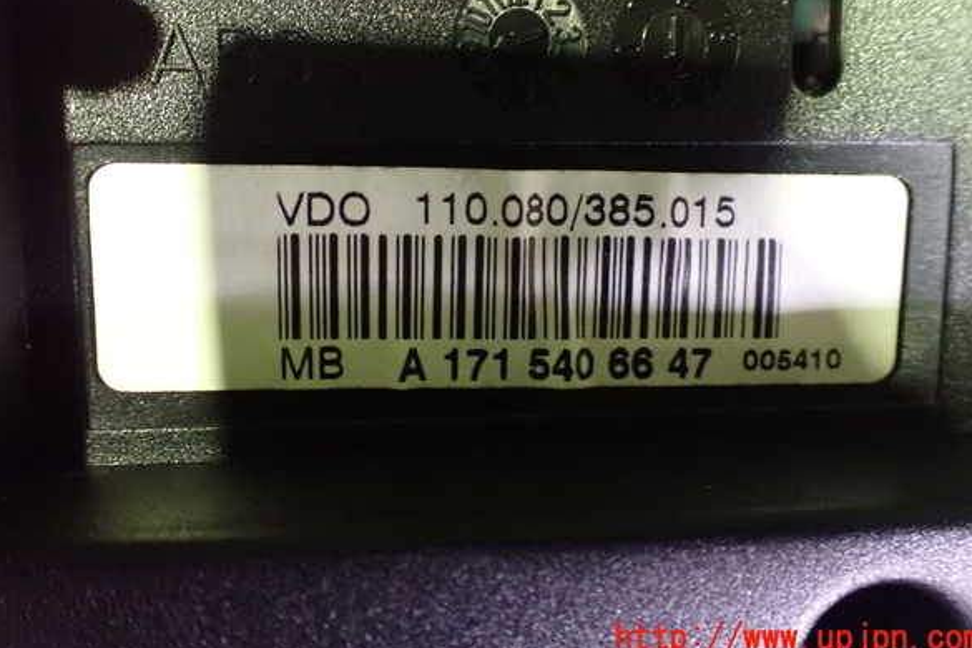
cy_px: 286
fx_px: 864
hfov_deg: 58.7
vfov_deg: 41.1
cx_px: 492
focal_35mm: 32
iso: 1600
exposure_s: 1/15
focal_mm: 5.4
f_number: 2.3
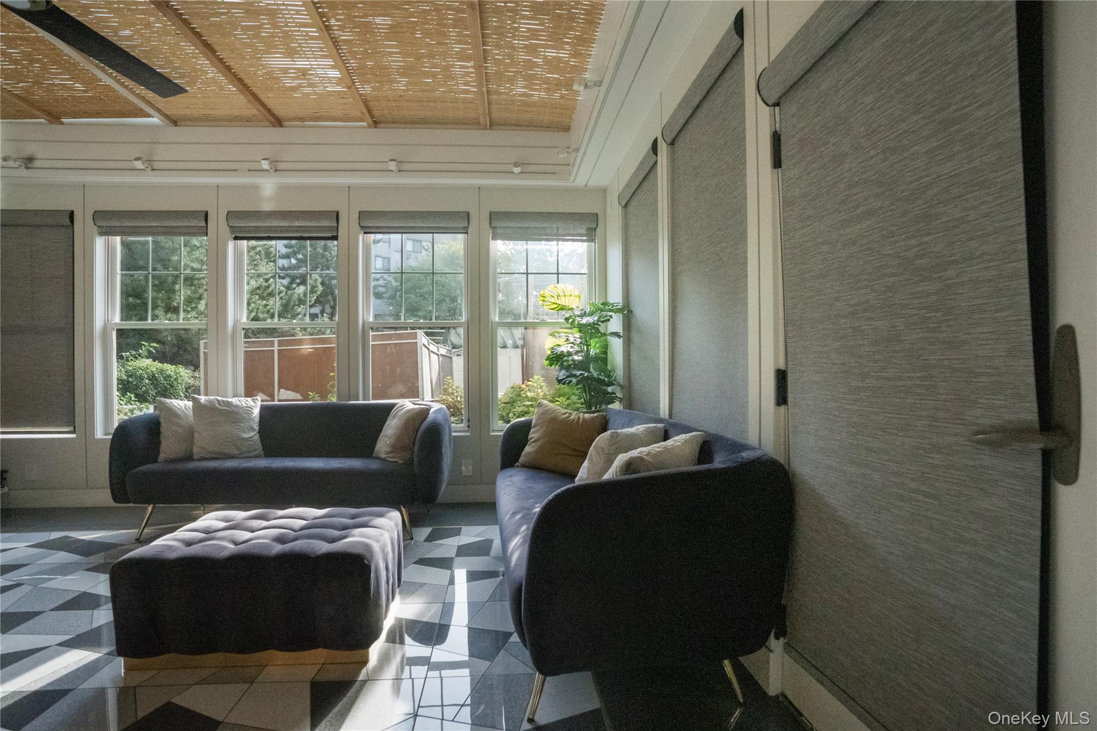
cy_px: 366
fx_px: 487
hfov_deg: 96.7
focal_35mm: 16
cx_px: 548
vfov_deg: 73.7
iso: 51200
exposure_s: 1/1600
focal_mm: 16
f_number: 8
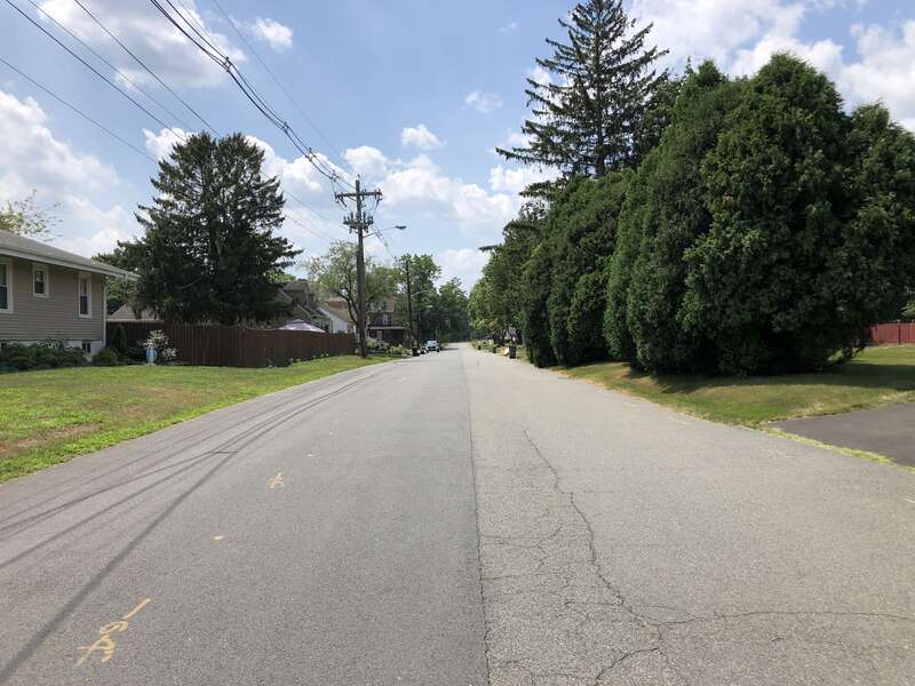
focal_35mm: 28
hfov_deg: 63.4
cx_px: 458
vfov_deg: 49.7
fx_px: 740
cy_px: 343
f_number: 1.8
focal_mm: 4
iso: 20
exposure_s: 1/2288
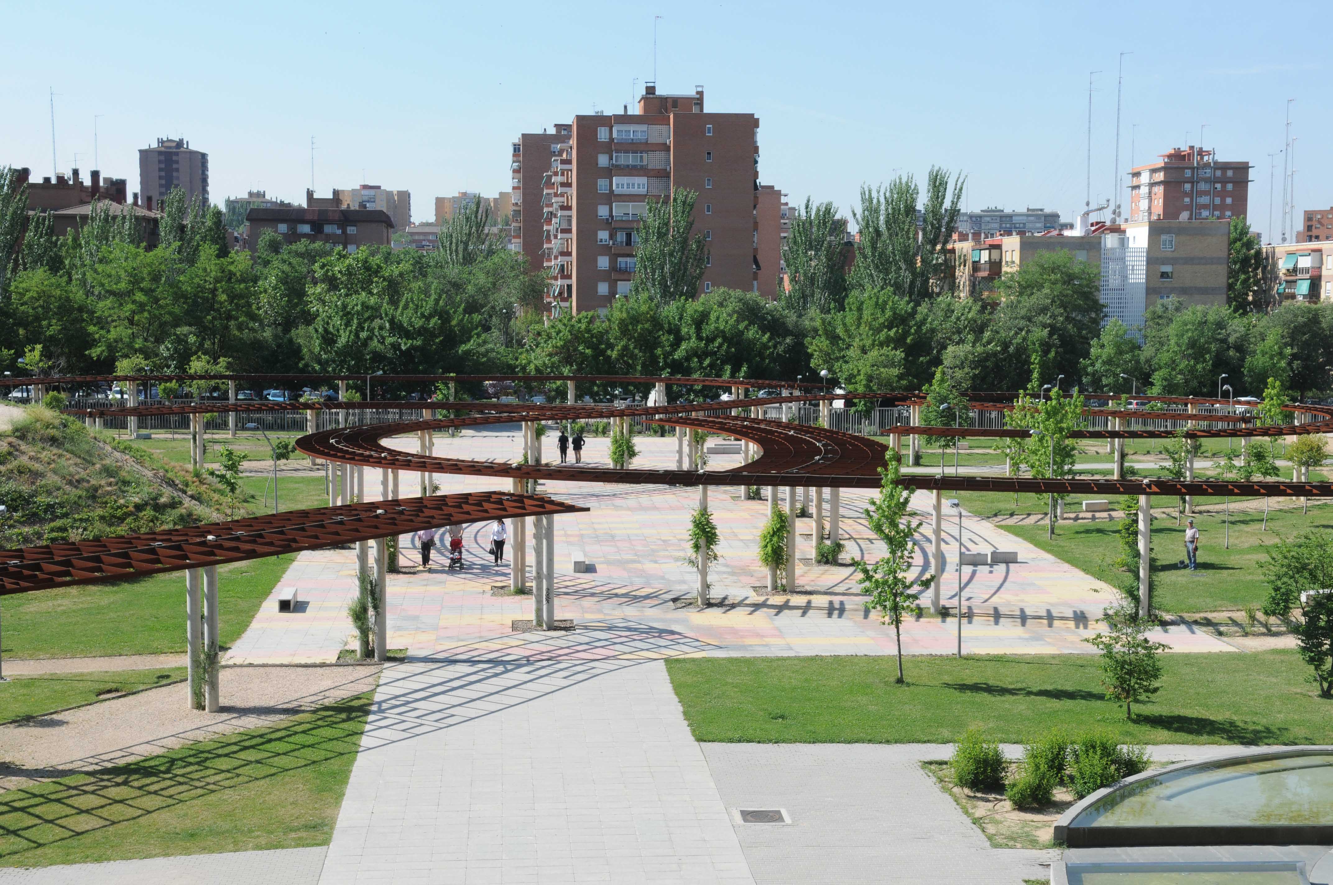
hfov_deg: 41.2
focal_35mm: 48
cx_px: 666
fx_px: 1775
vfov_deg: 28.0
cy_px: 442
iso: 250
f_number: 7.1
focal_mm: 32
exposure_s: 1/500
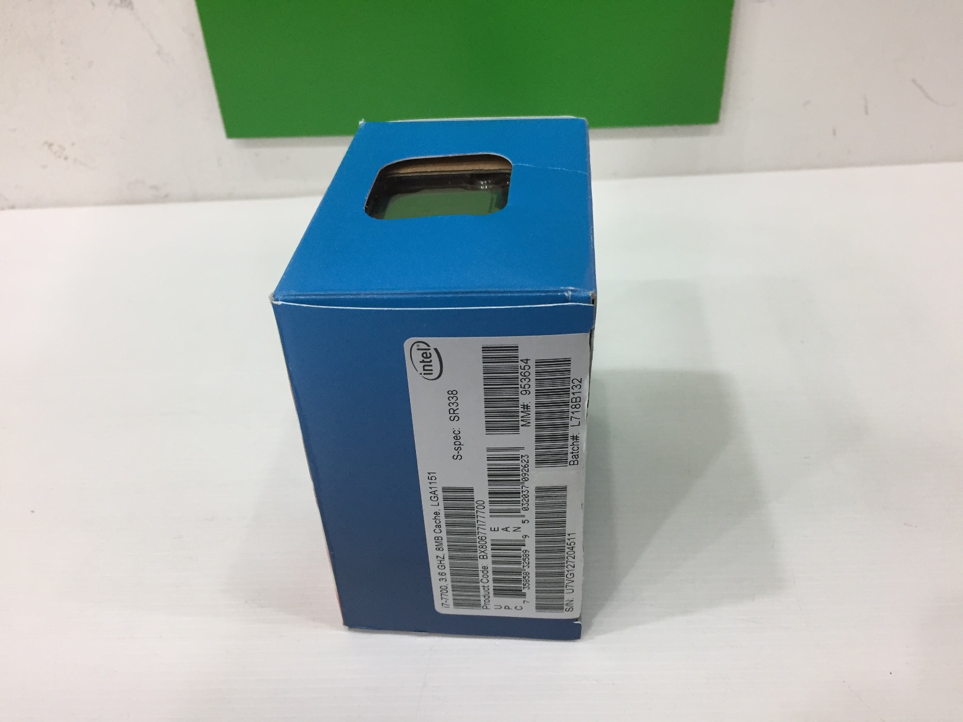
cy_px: 361
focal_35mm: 29
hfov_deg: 61.7
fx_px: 807
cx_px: 482
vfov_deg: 48.2
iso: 64
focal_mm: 4.15
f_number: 2.2
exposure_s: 1/33
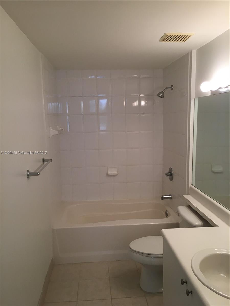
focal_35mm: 29
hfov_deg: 48.2
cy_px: 153
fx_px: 257
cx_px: 115
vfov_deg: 61.7
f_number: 2.2
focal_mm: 4.15
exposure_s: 1/40
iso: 25
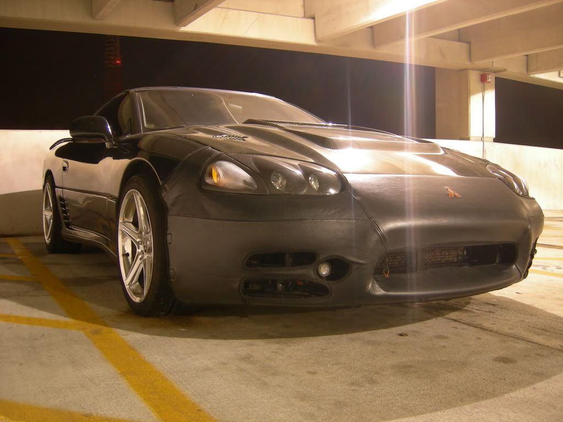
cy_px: 211
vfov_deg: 39.7
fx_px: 586
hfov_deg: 51.4
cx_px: 282
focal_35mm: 36
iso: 64
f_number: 2.7
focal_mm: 7.5
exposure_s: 1.41
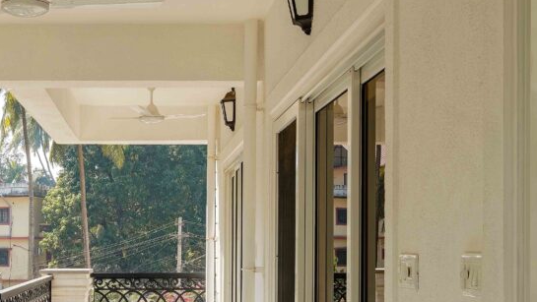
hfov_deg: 33.7
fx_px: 869
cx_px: 138
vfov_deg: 19.5
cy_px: 261
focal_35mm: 61
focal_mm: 20.9
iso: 250
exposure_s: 1/400
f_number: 10
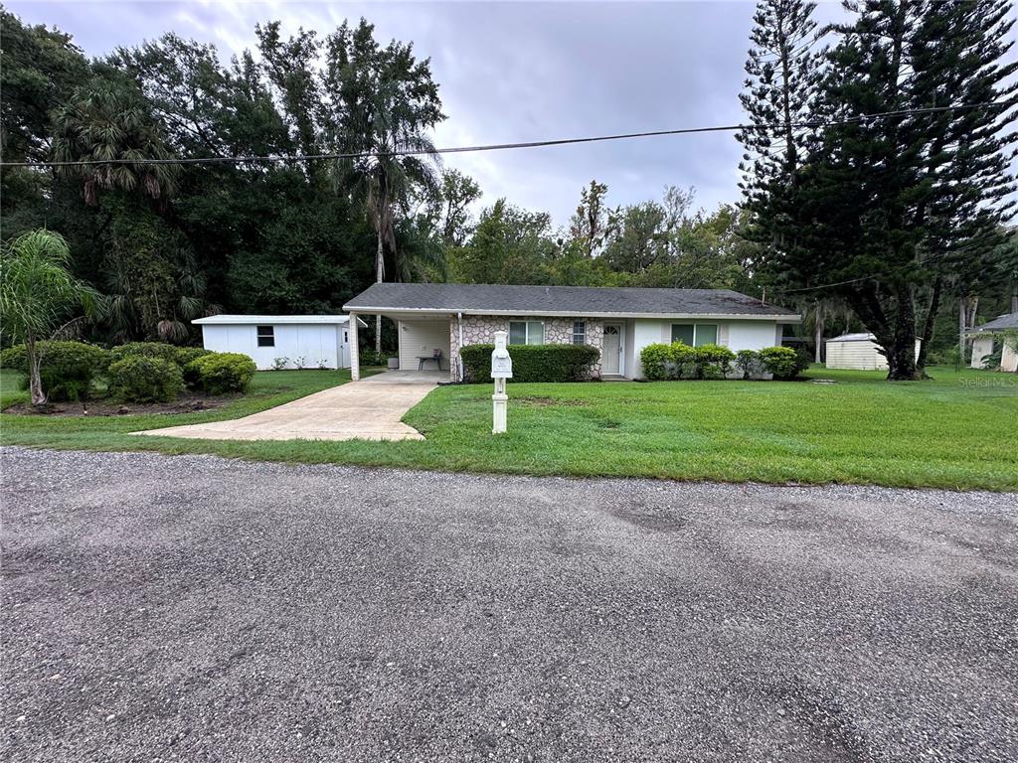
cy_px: 382
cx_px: 509
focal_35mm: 14
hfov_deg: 102.1
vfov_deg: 85.7
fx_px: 412
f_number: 2.2
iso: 40
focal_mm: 2.22
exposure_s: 1/208
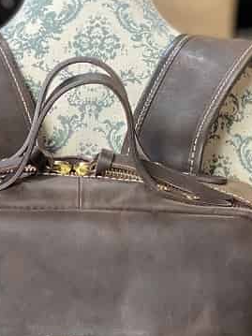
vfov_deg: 13.4
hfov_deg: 10.2
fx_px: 1408
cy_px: 329
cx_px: 75
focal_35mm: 145
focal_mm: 6
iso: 125
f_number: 2
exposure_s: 1/120
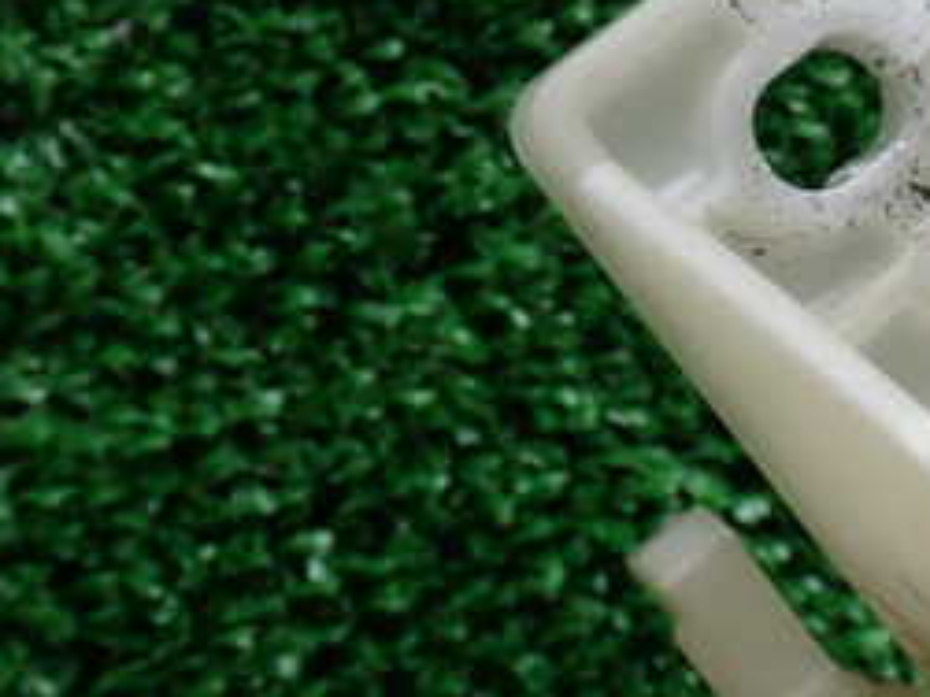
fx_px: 2309
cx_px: 1023
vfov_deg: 17.1
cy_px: 260
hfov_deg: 21.6
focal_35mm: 86
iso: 100
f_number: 3.5
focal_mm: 6.37
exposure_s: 1/125
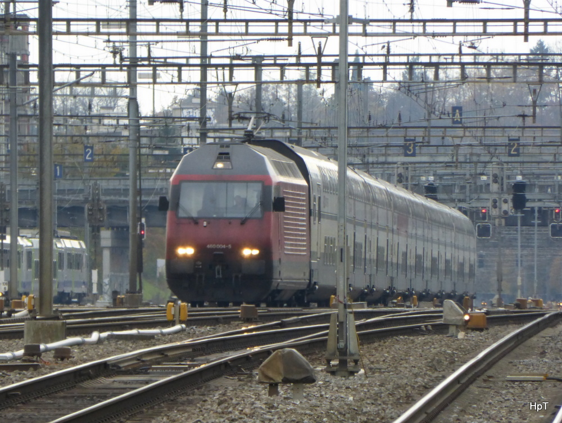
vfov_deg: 3.1
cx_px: 281
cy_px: 212
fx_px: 7804
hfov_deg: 4.1
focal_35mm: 480
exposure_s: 1/125
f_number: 6.4
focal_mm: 86
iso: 250
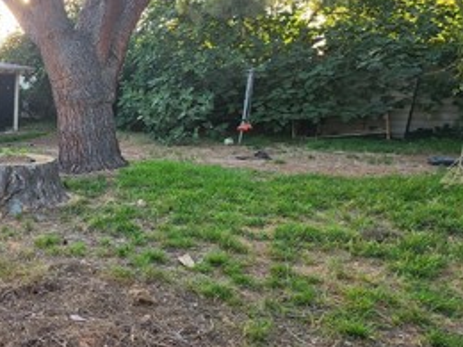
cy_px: 185
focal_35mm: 32
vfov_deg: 44.1
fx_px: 428
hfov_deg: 40.2
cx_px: -93
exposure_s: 1/120
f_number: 2.2
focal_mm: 2.2
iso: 64
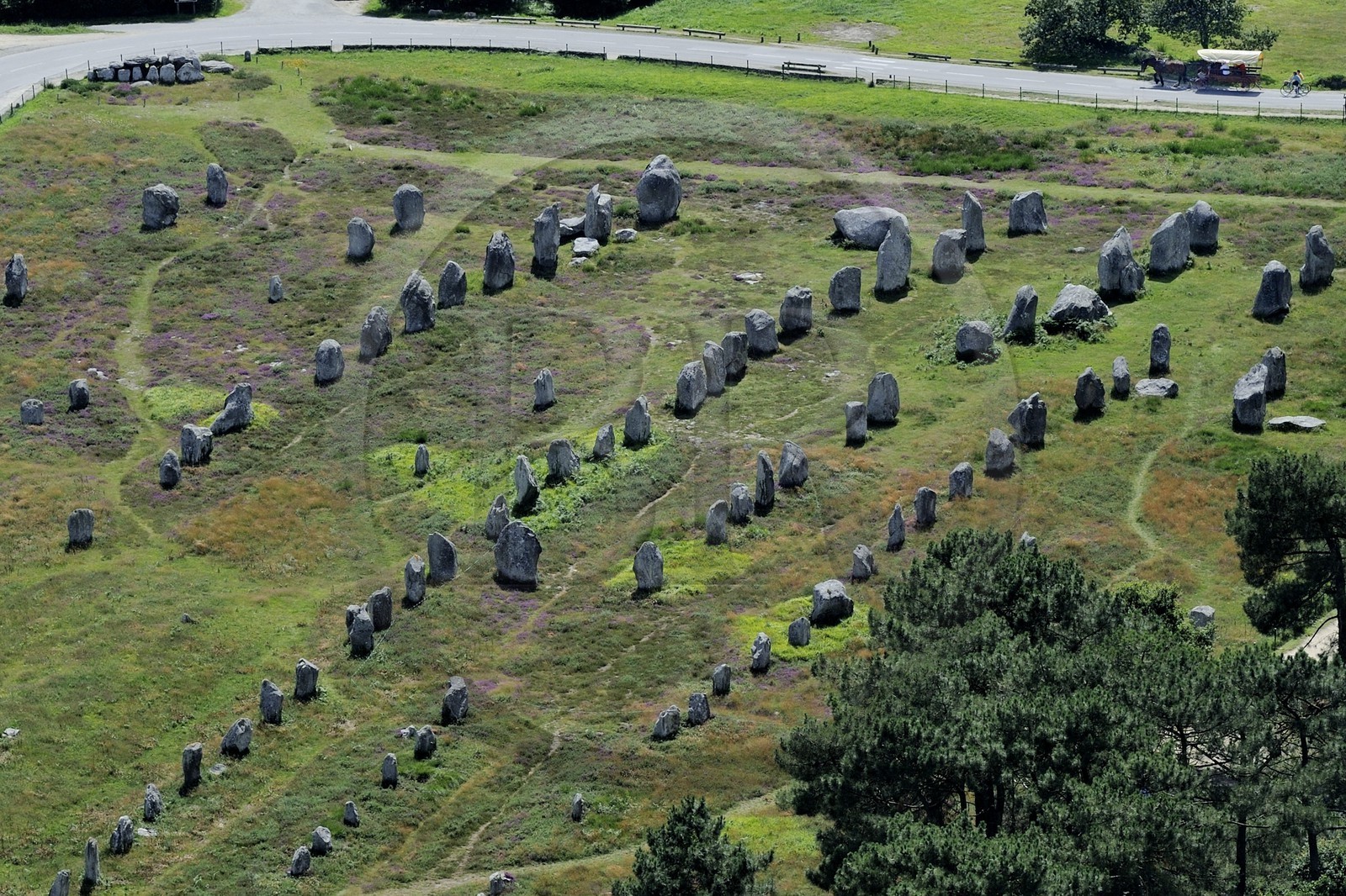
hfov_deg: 14.2
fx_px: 5420
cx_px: 673
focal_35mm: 145
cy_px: 448
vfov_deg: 9.5
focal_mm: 145
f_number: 8
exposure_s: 1/1000
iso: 400
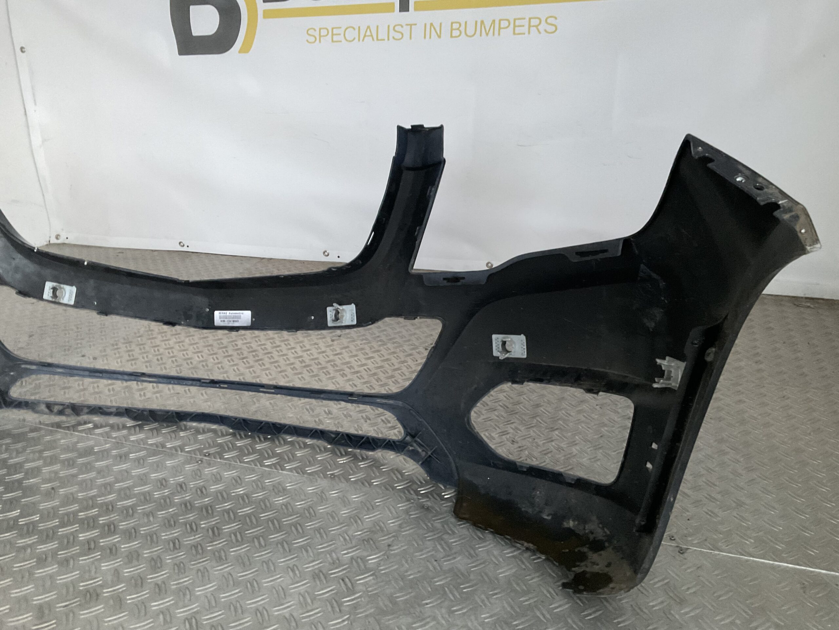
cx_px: 420
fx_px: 703
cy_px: 315
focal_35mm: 29
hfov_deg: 61.7
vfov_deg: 48.2
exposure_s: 1/60
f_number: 1.8
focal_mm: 3
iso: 250
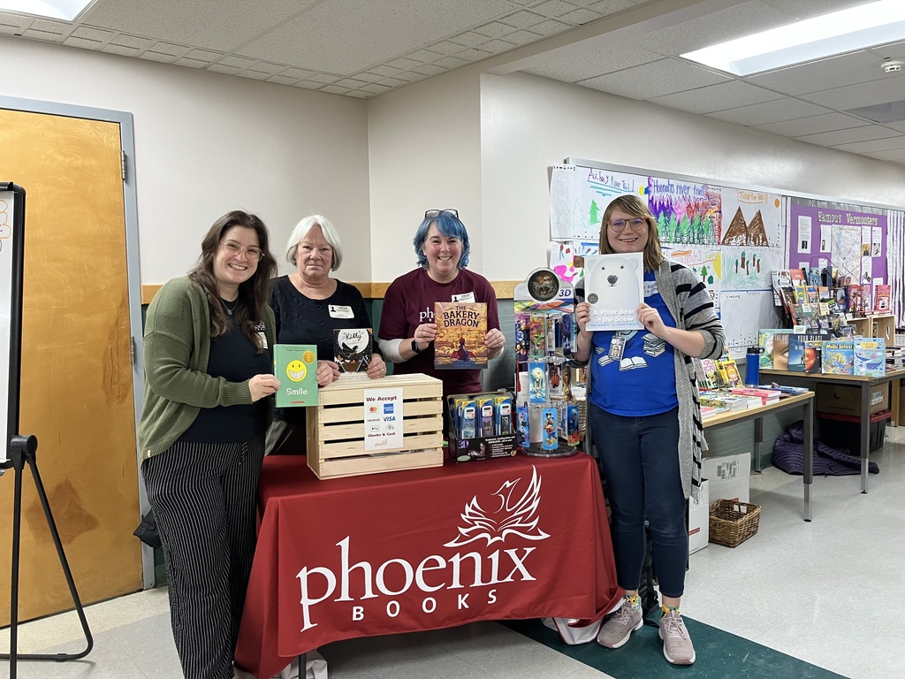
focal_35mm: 28
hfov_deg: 63.4
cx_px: 452
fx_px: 732
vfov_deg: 49.7
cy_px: 340
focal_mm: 3.99
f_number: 1.8
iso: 80
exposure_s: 1/61
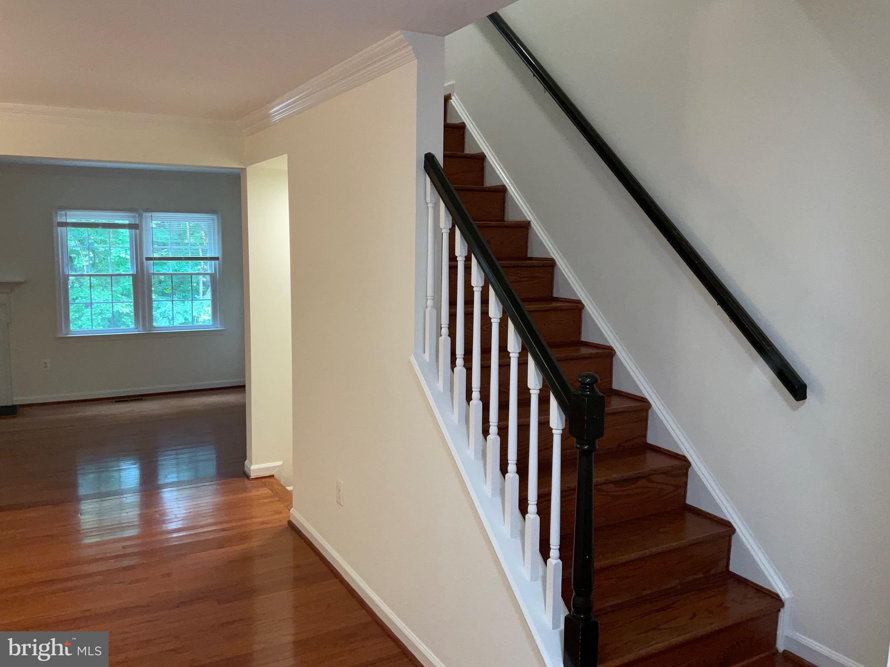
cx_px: 445
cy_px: 334
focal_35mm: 29
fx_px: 746
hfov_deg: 61.7
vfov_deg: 48.2
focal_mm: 3
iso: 40
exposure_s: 1/60
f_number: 1.8
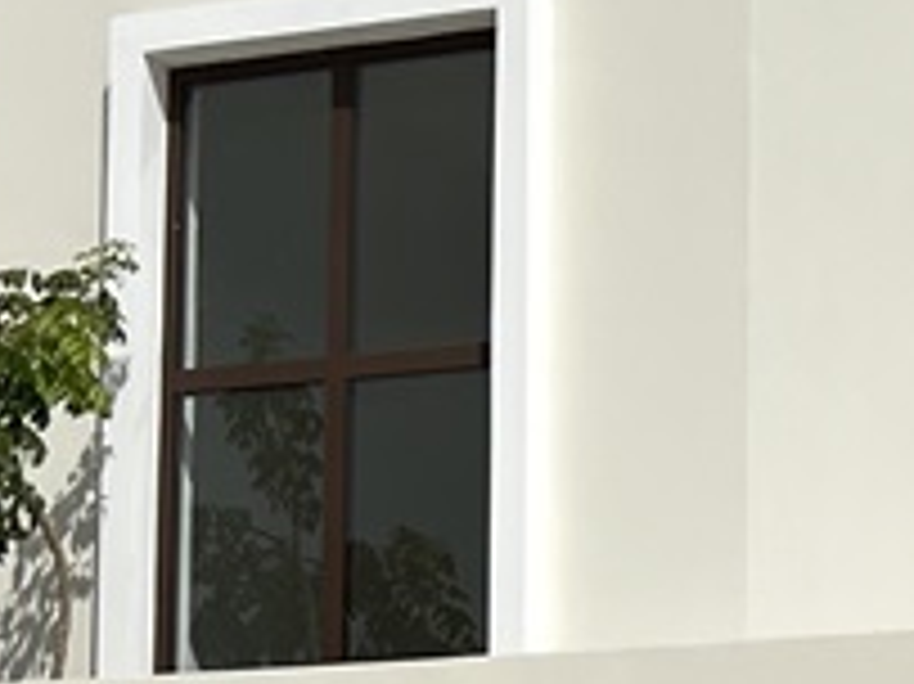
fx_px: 4064
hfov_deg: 12.2
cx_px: 1414
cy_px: 1246
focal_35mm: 154
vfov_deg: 9.2
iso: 50
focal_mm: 5.7
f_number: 1.5
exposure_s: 1/14286
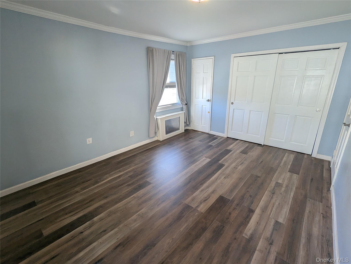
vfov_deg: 78.2
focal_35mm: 16
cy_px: 132
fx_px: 162
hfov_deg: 94.4
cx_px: 176
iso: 64
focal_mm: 2.35
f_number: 2.2
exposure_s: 1/60
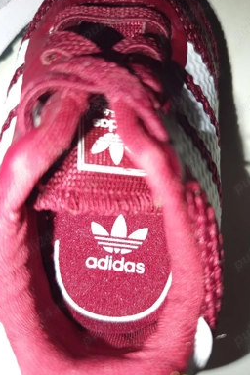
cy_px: 181
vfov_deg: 69.4
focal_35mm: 26
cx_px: 133
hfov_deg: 49.5
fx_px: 271
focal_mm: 5.24
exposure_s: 1/101
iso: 295
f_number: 1.7
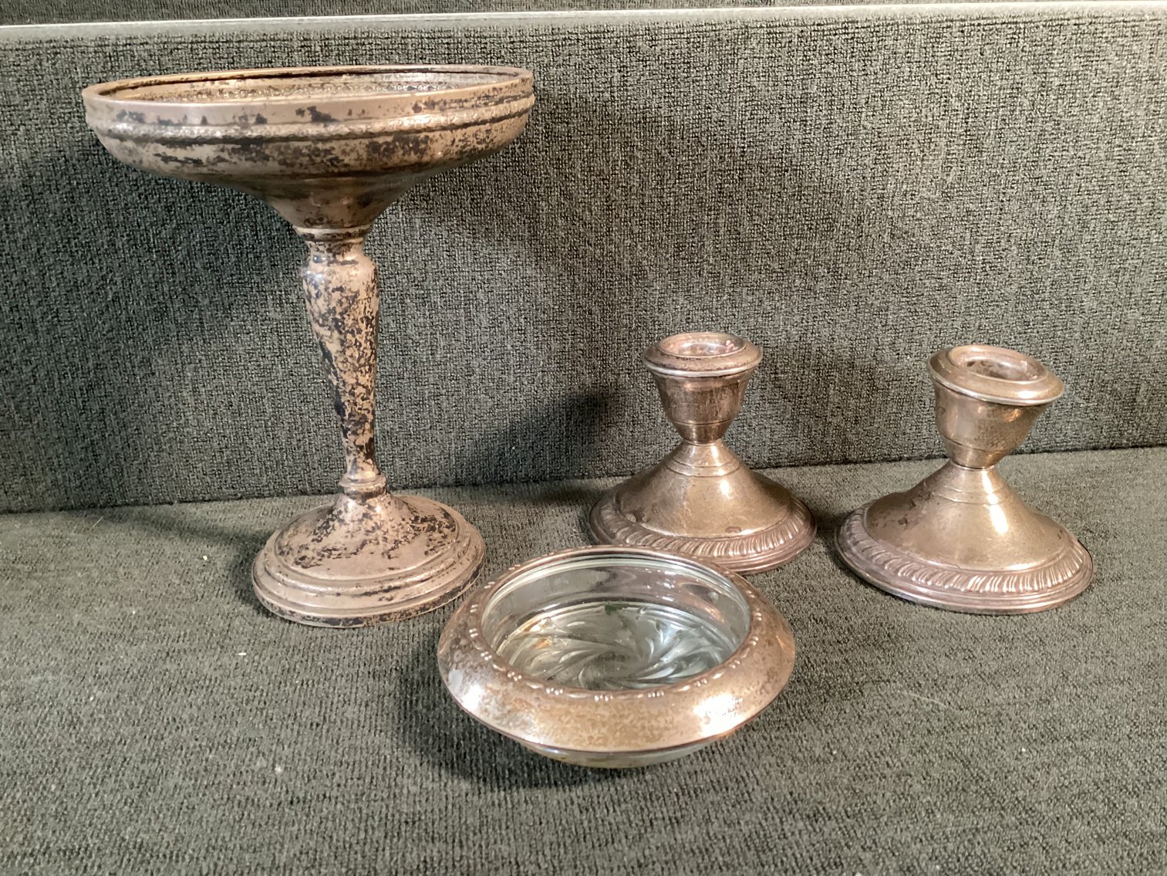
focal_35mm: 31
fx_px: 1045
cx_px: 584
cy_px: 438
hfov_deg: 58.3
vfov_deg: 45.4
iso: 400
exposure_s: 1/60
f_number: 2.4
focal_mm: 3.3
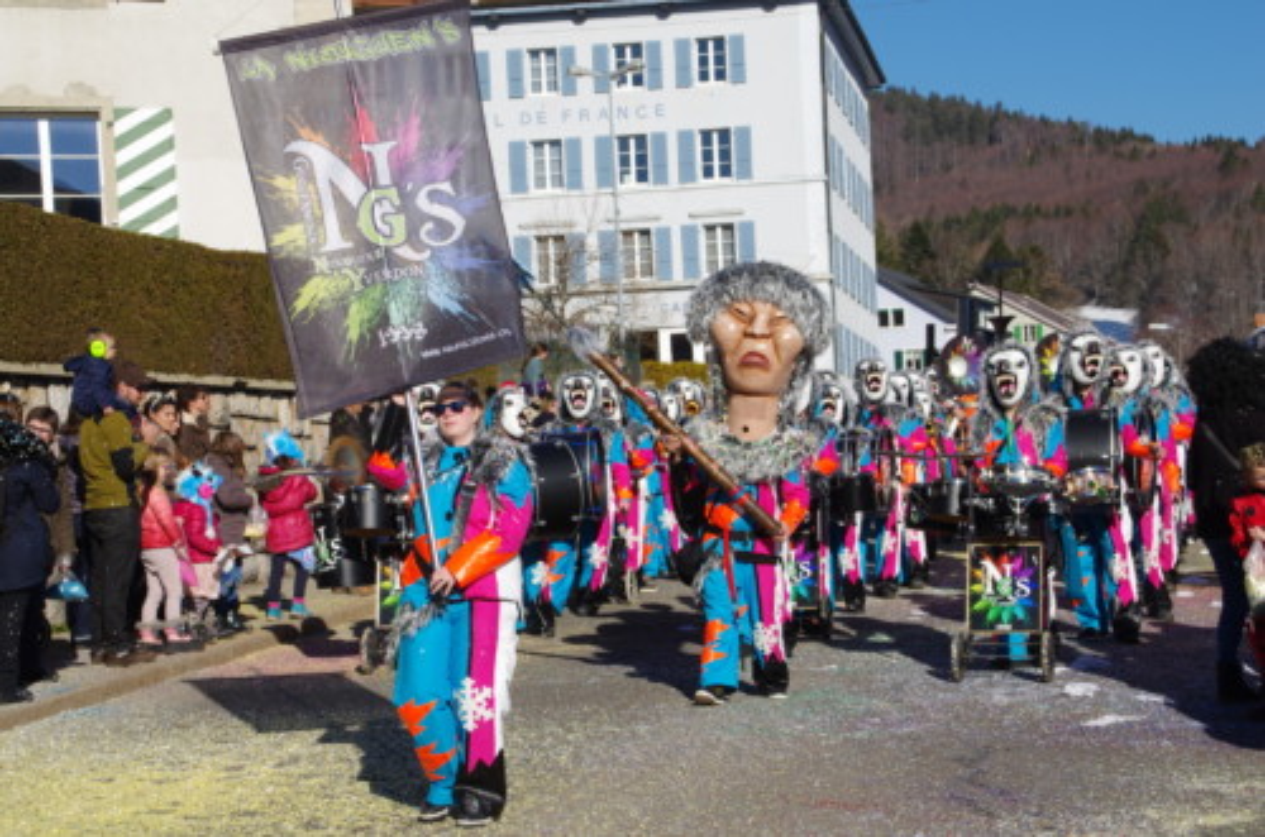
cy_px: 418
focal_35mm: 82
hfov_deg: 24.7
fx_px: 2893
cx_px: 632
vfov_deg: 16.5
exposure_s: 1/200
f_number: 13
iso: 100
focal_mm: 55
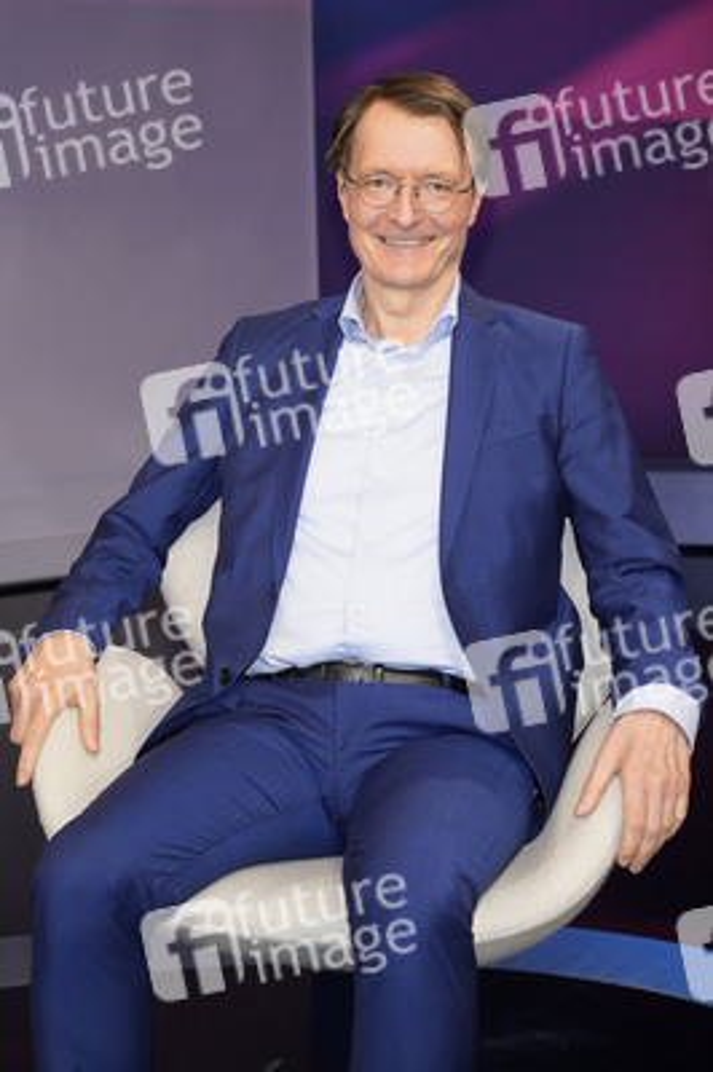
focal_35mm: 57
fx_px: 1696
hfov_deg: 23.7
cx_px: 356
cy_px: 536
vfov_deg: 35.1
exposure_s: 1/160
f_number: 5.6
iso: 2000
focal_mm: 57
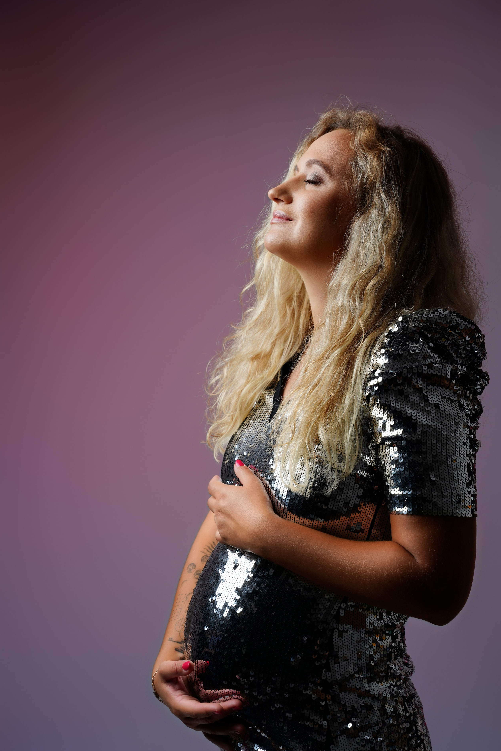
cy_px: 379
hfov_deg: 20.4
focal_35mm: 67
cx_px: 253
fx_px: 1395
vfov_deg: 30.2
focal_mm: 65.8
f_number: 8
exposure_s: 1/13
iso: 250
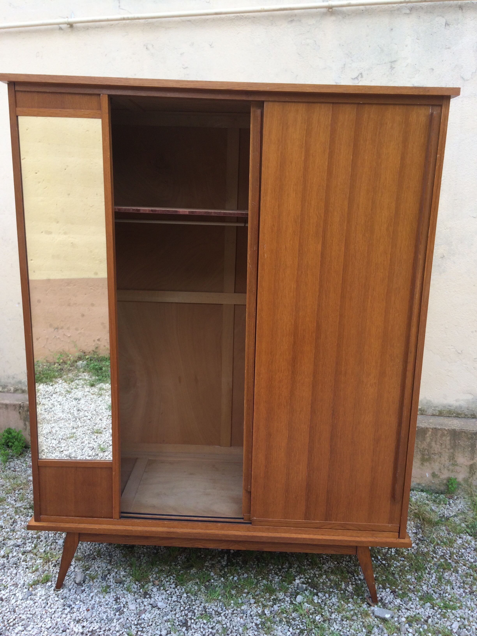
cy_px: 318
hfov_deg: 48.2
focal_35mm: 29
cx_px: 238
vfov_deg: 61.7
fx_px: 533
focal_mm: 4.15
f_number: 2.2
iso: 32
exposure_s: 1/354
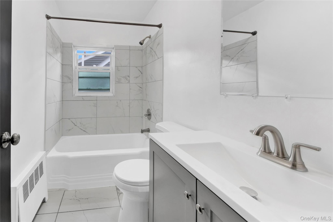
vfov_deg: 90.0
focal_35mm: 12
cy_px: 111
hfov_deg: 112.6
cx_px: 166
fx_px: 111
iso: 100
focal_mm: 8
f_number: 8
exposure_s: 1/13
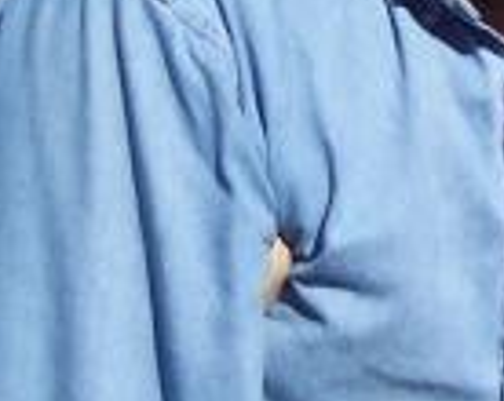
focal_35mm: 503
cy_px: 29
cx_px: 464
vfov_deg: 3.1
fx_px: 7492
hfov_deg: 3.8
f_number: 9.5
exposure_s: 1/250
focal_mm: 16.8
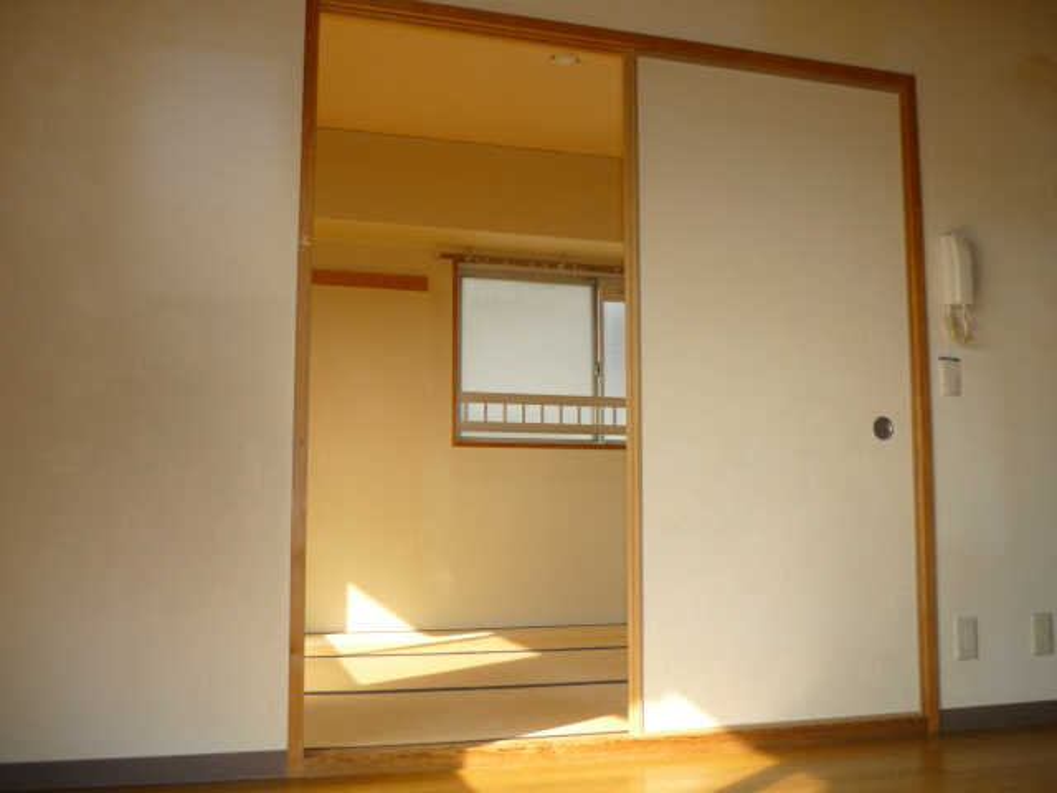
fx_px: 1008
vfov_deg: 42.9
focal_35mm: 33
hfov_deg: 55.4
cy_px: 396
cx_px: 528
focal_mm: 5.5
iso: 100
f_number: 2.8
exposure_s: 1/250
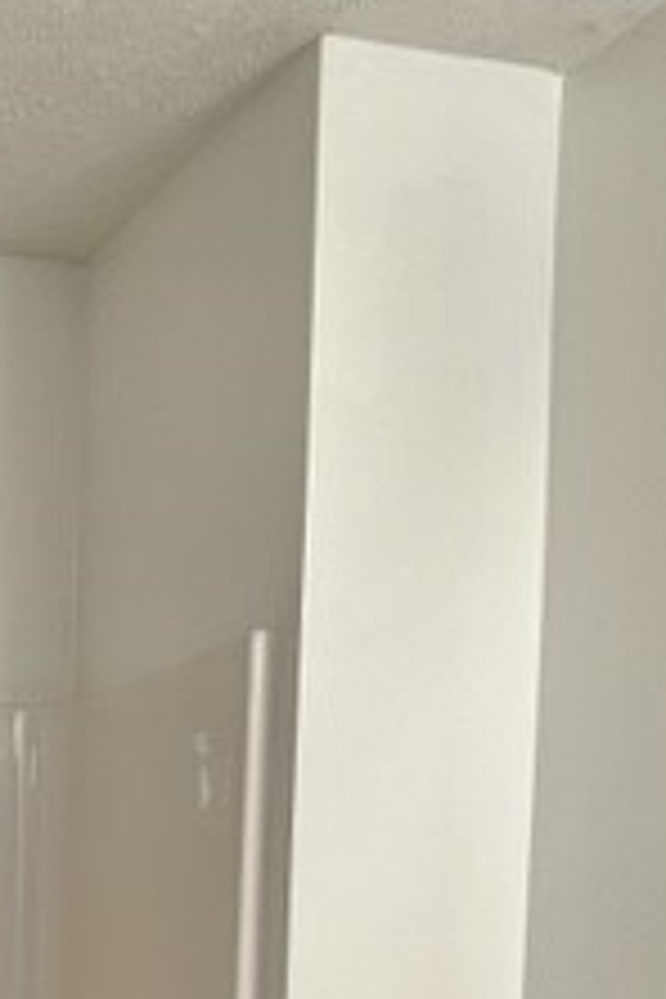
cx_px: -58
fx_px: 1998
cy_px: 1161
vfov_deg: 25.5
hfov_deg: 18.3
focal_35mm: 72
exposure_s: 1/120
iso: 160
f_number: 1.78
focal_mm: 6.86
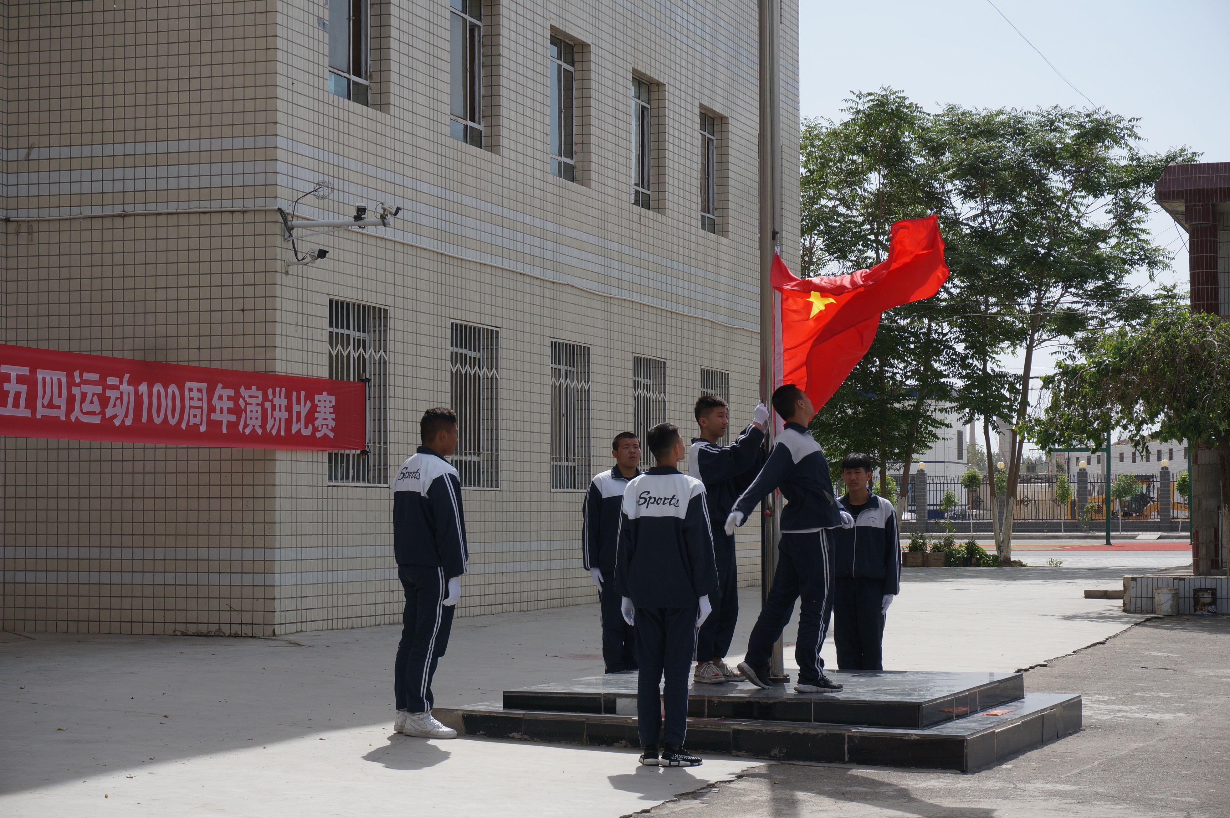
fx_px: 2560
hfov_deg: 27.0
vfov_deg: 18.1
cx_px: 615
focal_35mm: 75
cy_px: 409
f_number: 9
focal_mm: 50
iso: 100
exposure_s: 1/320
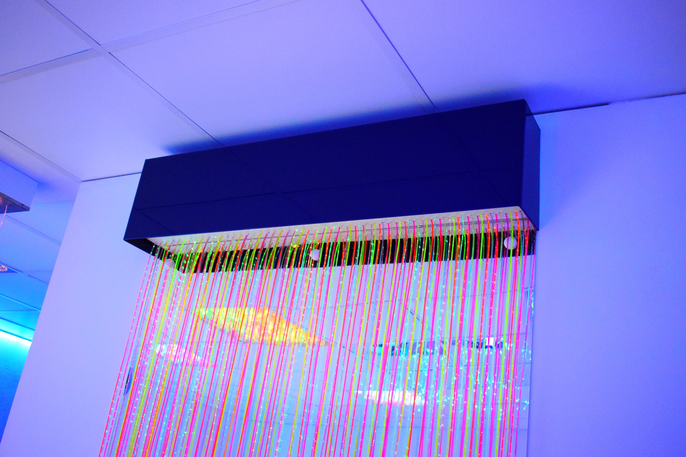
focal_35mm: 36
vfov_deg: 36.9
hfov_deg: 53.1
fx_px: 686
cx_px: 343
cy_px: 228
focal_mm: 24
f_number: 4
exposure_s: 1/60
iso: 2800
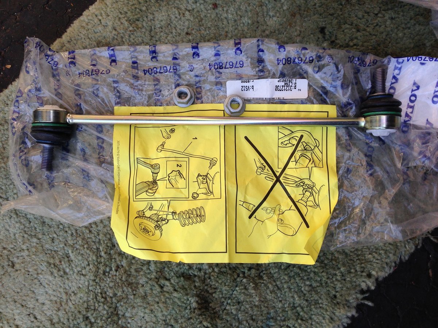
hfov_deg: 55.4
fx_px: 418
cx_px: 219
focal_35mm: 33
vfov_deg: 42.9
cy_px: 164
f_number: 2.4
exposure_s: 1/188
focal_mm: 4.12
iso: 50
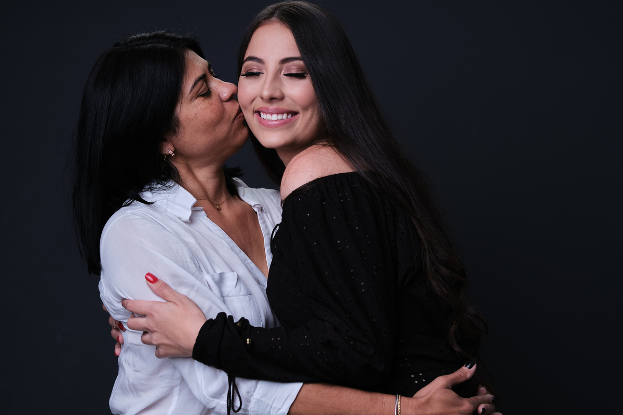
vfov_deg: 18.2
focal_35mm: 75
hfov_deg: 27.0
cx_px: 312
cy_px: 208
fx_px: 1298
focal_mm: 50
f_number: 3.6
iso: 160
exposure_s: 1/160
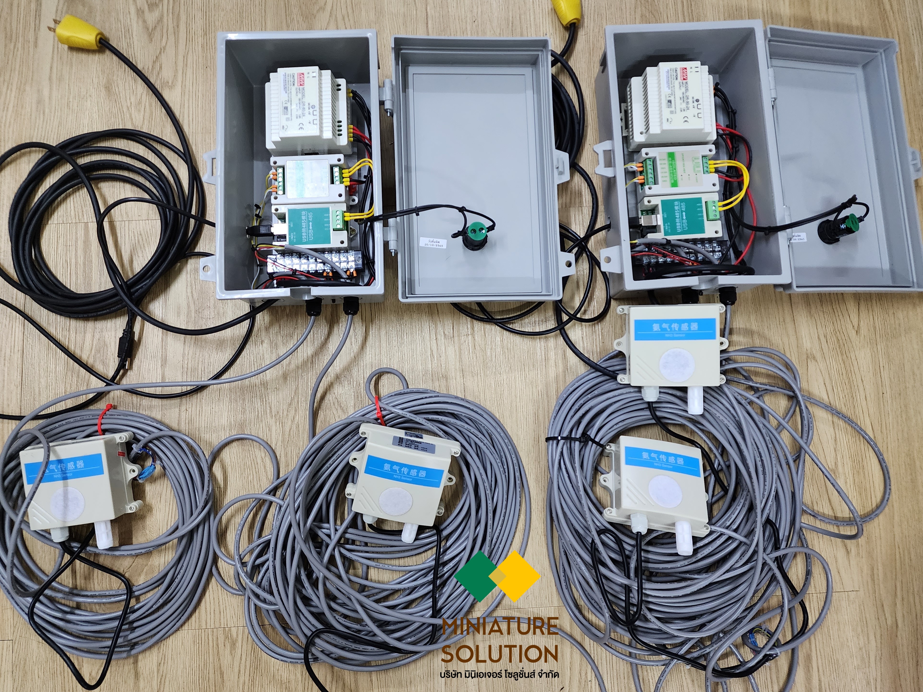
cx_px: 465
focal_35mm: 24
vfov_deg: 56.8
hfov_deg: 71.6
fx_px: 640
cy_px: 336
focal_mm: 6.4
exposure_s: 1/60
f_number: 1.8
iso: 640
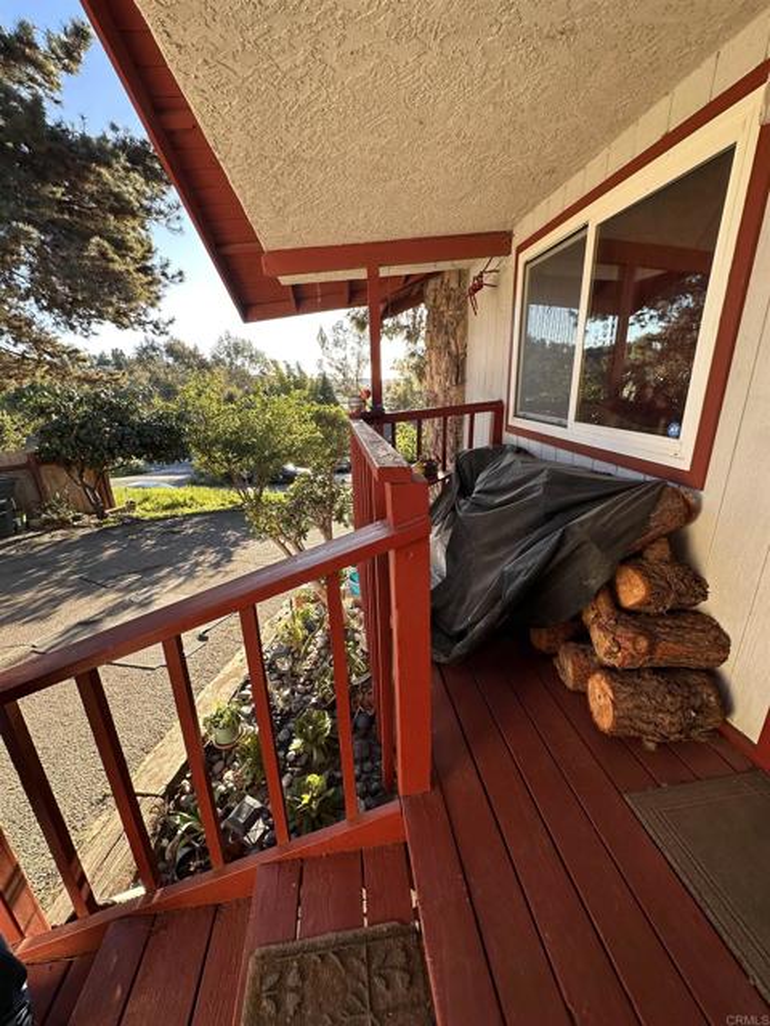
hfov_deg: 85.7
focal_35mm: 14
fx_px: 415
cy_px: 513
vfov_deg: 102.1
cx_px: 385
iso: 40
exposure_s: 1/184
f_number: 2.2
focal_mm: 2.22
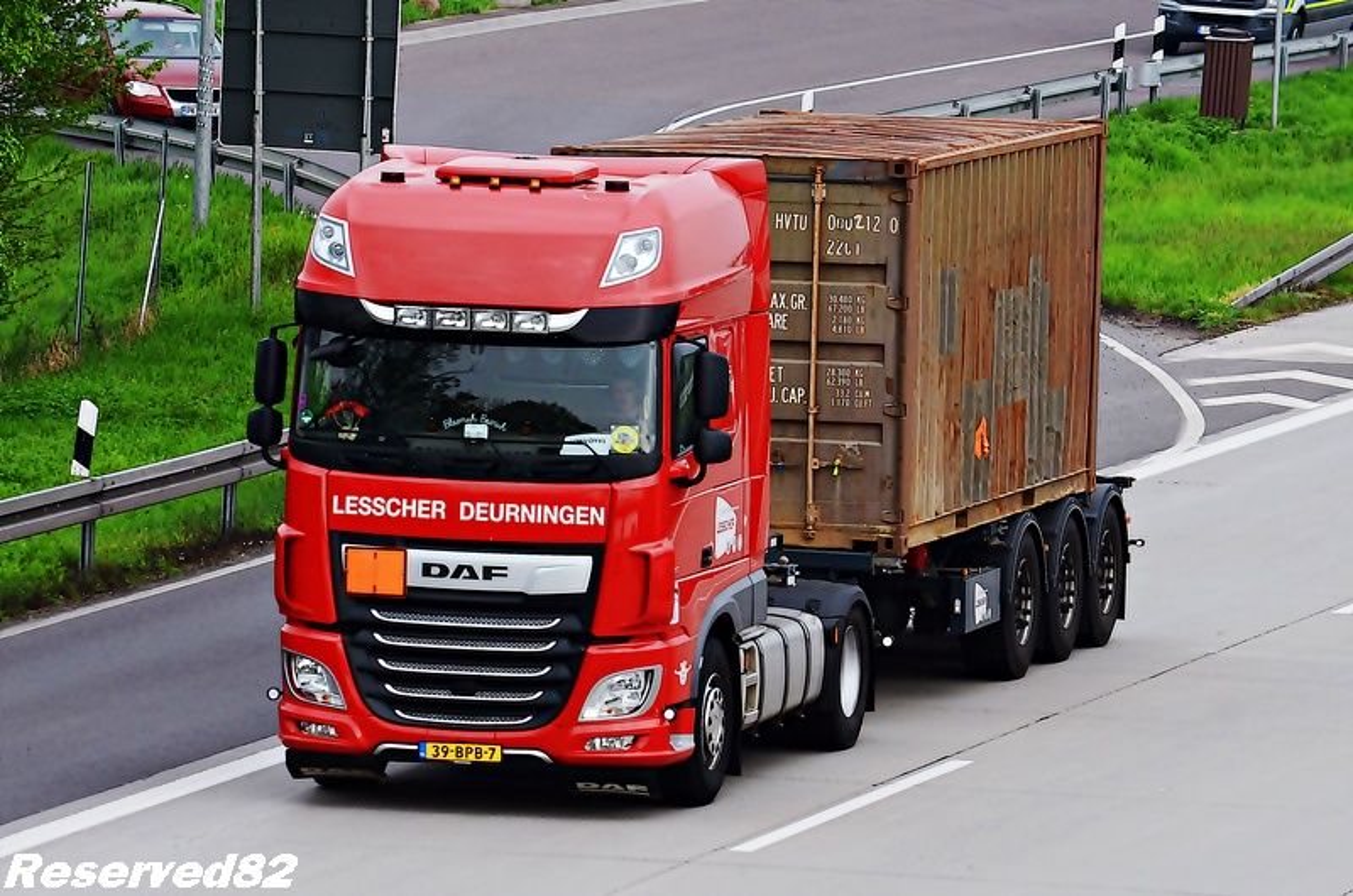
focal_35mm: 278
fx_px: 10409
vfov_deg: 4.9
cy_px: 448
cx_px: 676
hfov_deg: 7.4
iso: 800
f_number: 8
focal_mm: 185
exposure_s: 1/1000
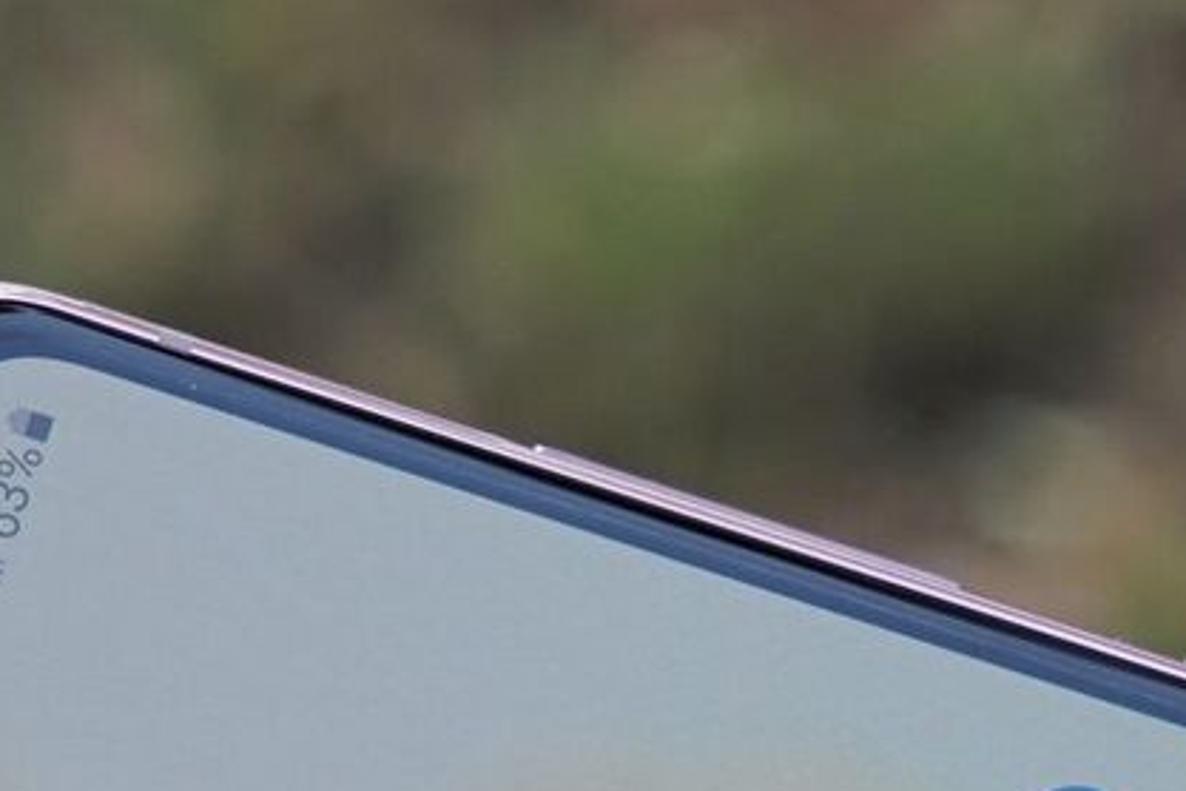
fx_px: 7280
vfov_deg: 6.1
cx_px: 1129
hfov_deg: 9.3
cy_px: 1400
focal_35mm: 221
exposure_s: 1/250
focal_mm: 48
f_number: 5.6
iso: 500
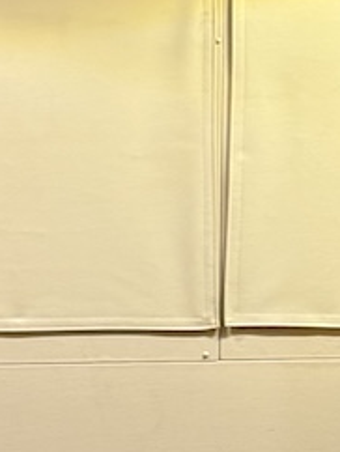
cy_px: 162
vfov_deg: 14.9
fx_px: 1726
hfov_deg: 11.2
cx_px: 267
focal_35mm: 132
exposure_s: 1/60
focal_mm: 6.76
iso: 250
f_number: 1.78
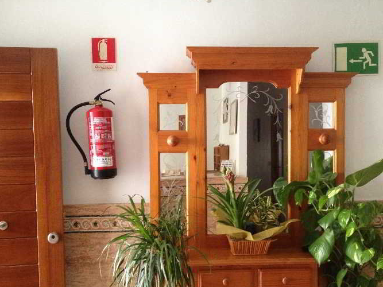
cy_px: 169
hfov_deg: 44.8
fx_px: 465
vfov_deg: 34.2
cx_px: 208
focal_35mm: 42
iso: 320
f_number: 2.4
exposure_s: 1/20
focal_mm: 4.28
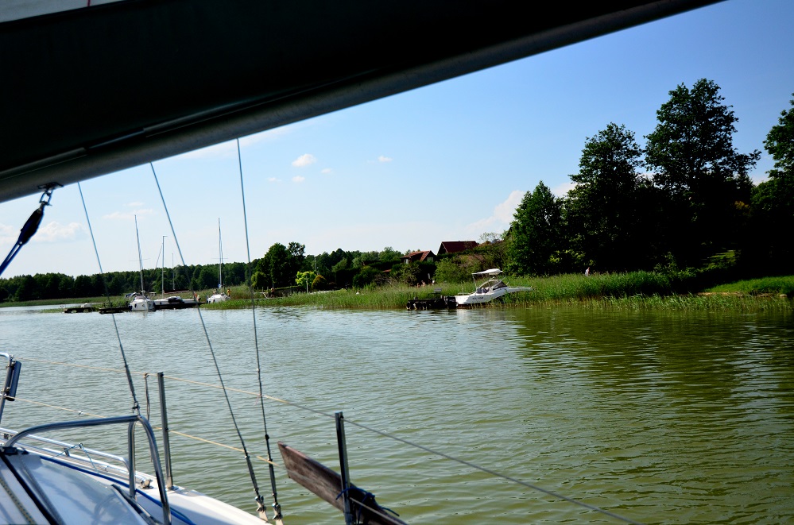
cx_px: 397
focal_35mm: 33
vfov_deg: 39.8
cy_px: 262
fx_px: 726
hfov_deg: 57.3
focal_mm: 22
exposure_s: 1/8000
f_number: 4
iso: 720
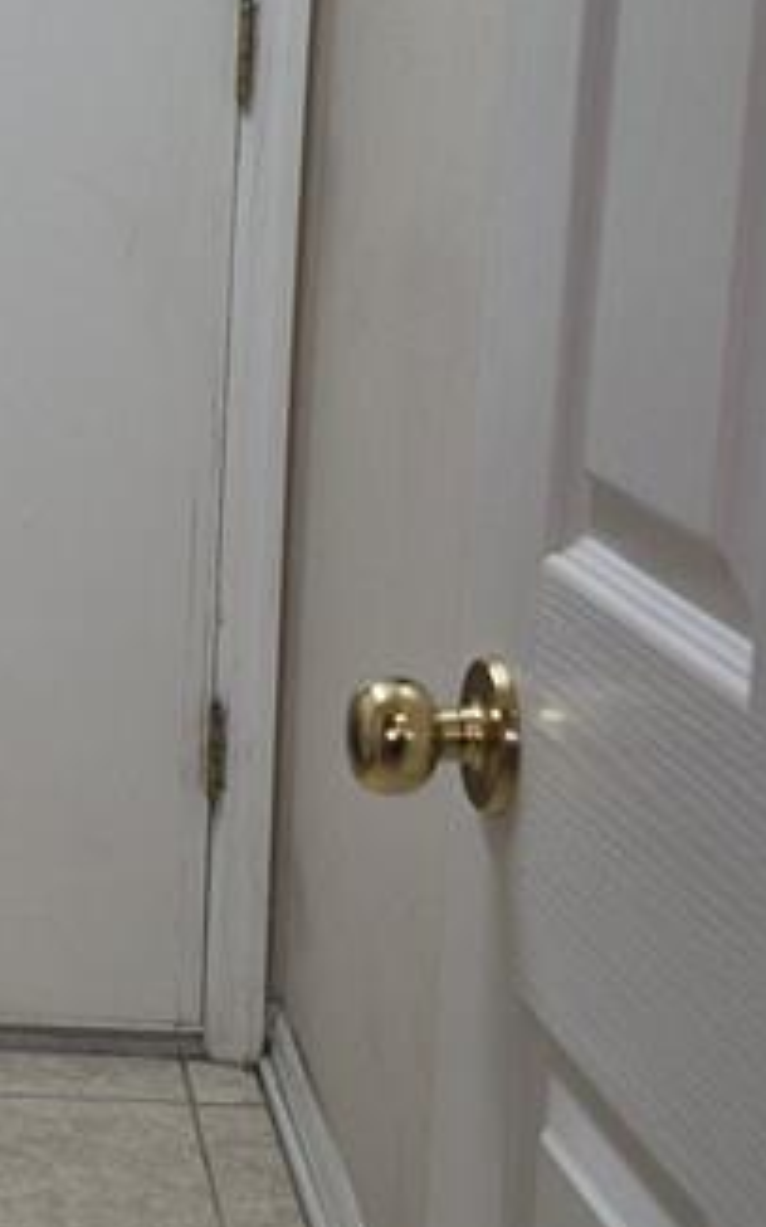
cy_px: 529
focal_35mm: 90
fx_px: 3007
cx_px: -423
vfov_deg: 23.0
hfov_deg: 13.6
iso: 50
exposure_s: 1/60
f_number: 1.8
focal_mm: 5.4
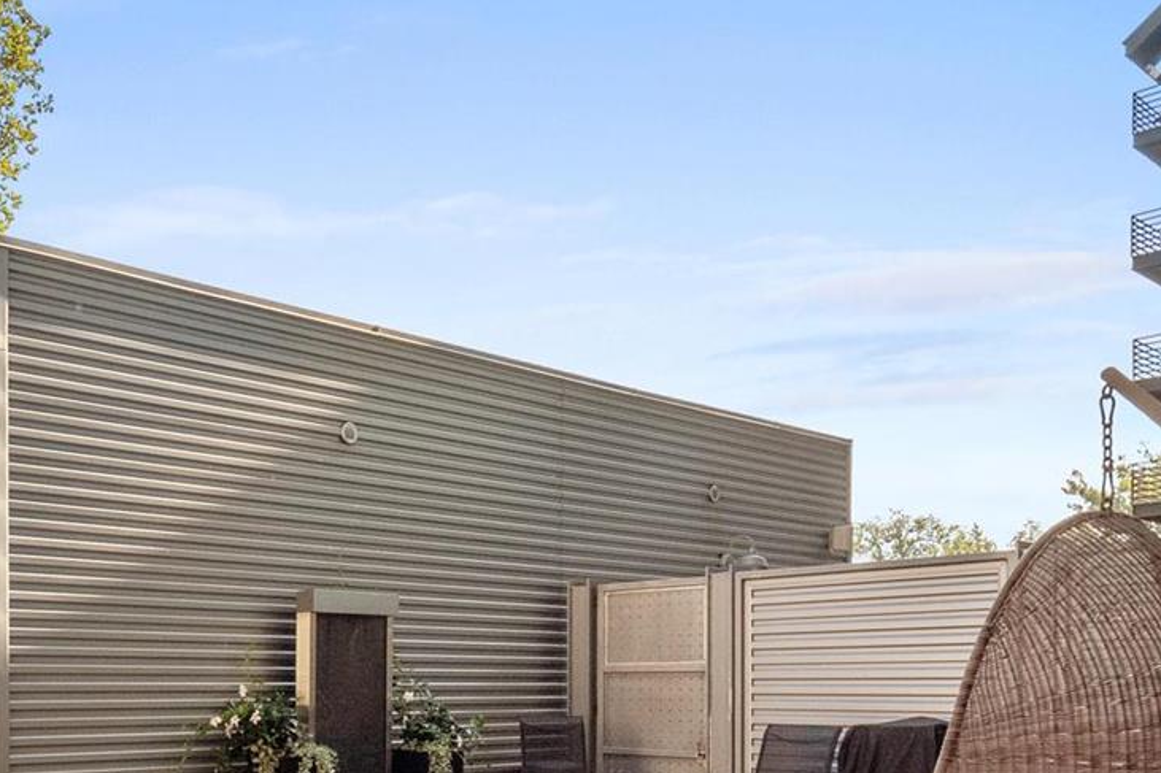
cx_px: 121
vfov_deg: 35.3
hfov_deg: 48.8
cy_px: 717
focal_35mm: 35
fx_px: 1128
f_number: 6.3
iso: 400
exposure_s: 1/640
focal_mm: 8
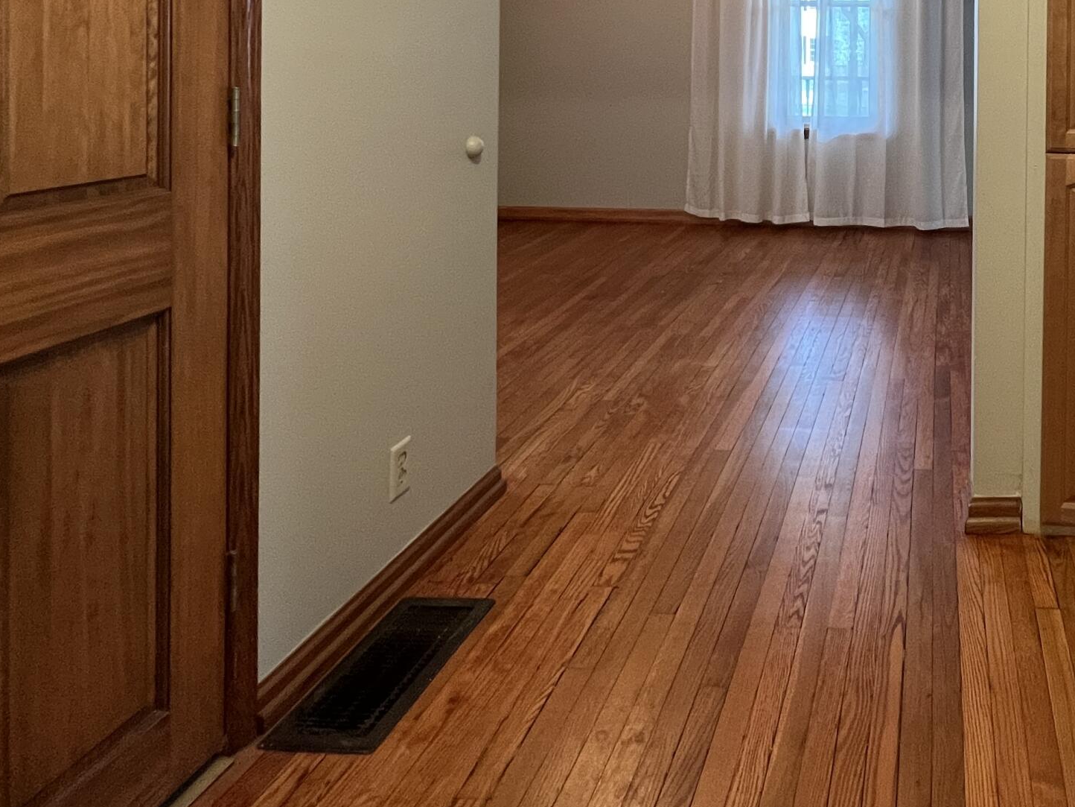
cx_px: 871
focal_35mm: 27
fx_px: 838
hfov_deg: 59.8
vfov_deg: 45.7
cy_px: 59
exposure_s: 1/60
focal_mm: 1.57
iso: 320
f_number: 1.8
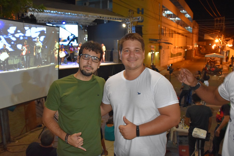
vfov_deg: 43.6
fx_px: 195
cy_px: 78
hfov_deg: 61.9
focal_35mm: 30
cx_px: 117
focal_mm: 20
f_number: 3.5
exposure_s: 1/60
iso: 2000
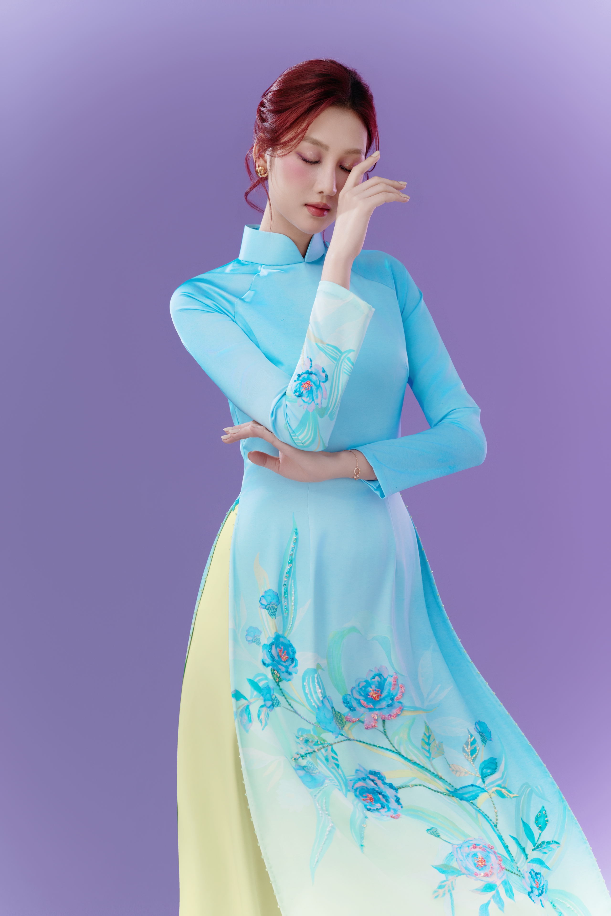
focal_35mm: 60
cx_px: 306
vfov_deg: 33.4
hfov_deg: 22.6
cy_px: 458
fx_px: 1527
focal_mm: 60
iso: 200
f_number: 5.6
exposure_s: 1/160
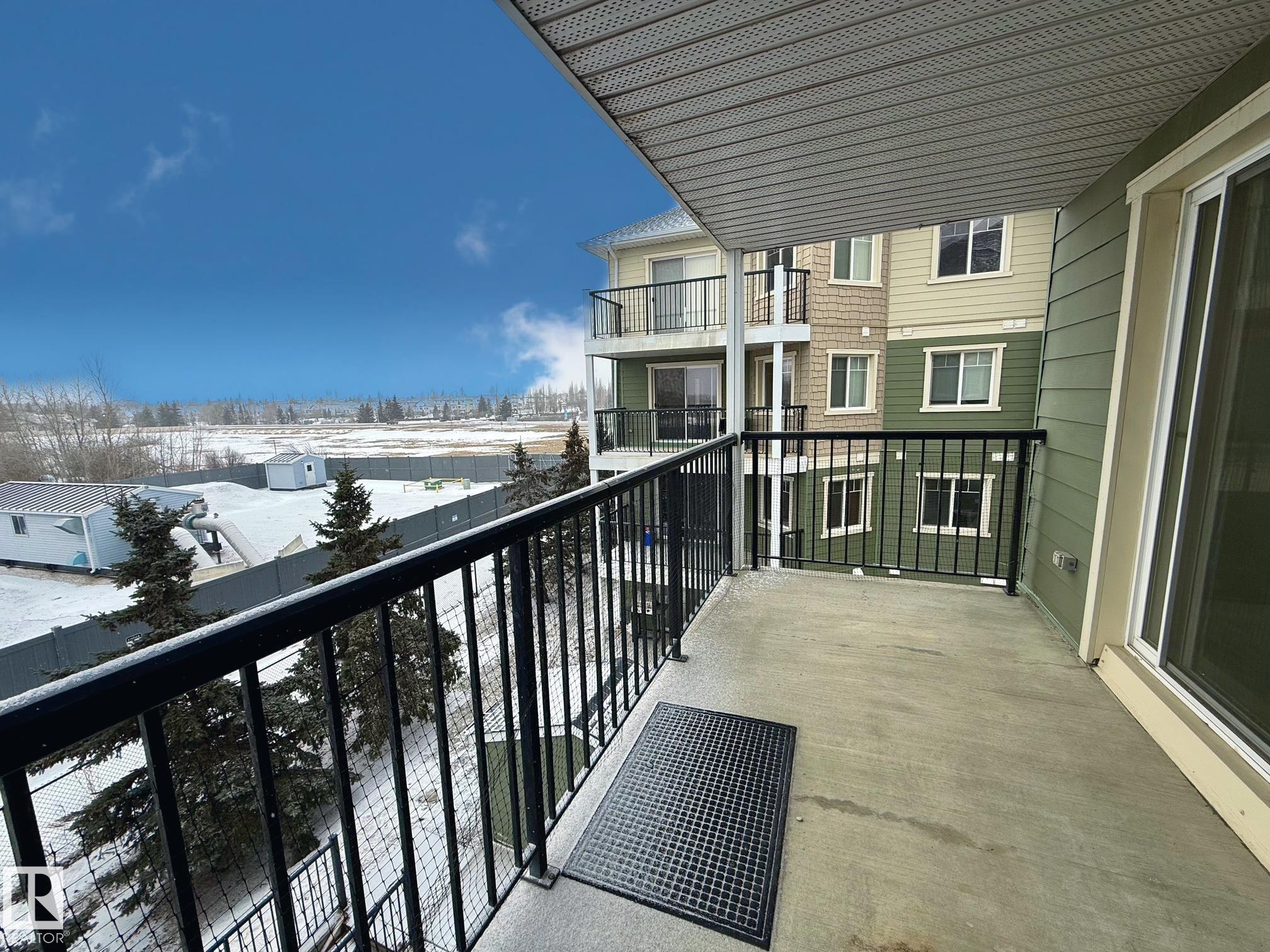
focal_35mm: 14
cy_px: 476
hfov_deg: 102.1
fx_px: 514
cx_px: 635
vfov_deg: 85.7
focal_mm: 2.22
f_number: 2.2
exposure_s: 1/1312
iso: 50
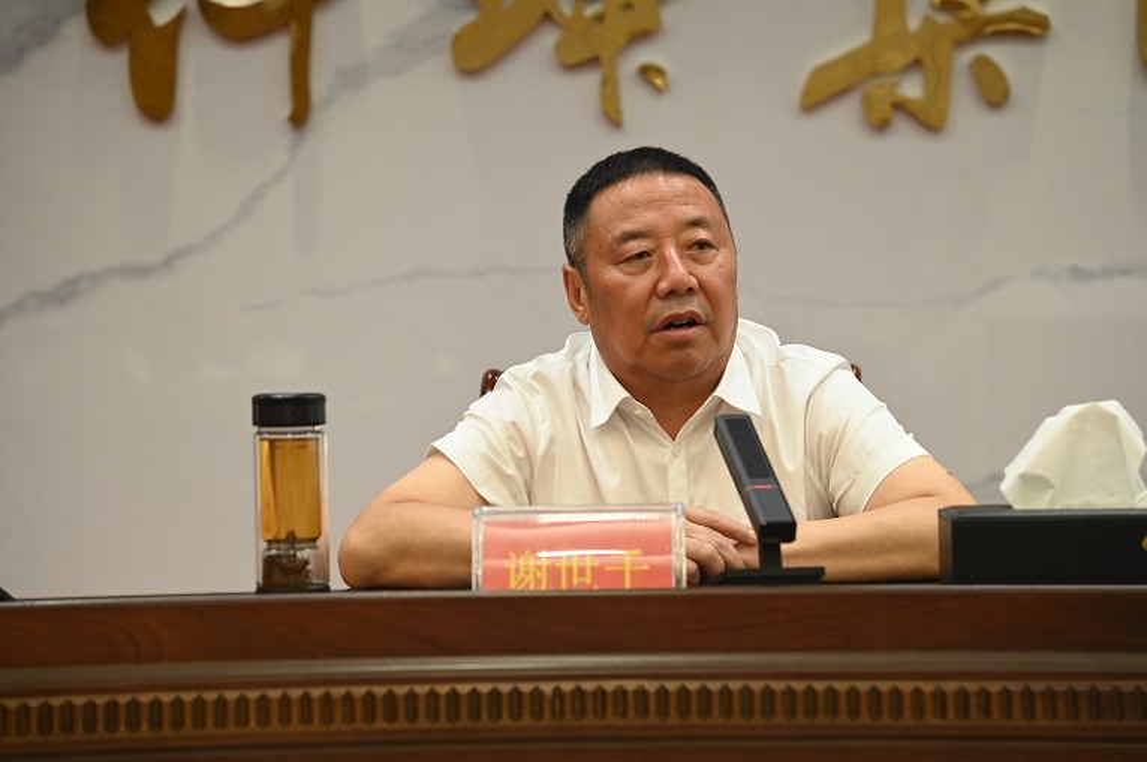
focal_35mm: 120
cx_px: 574
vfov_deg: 11.4
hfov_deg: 17.1
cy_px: 381
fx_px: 3819
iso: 2500
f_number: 4.5
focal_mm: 120
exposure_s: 1/320
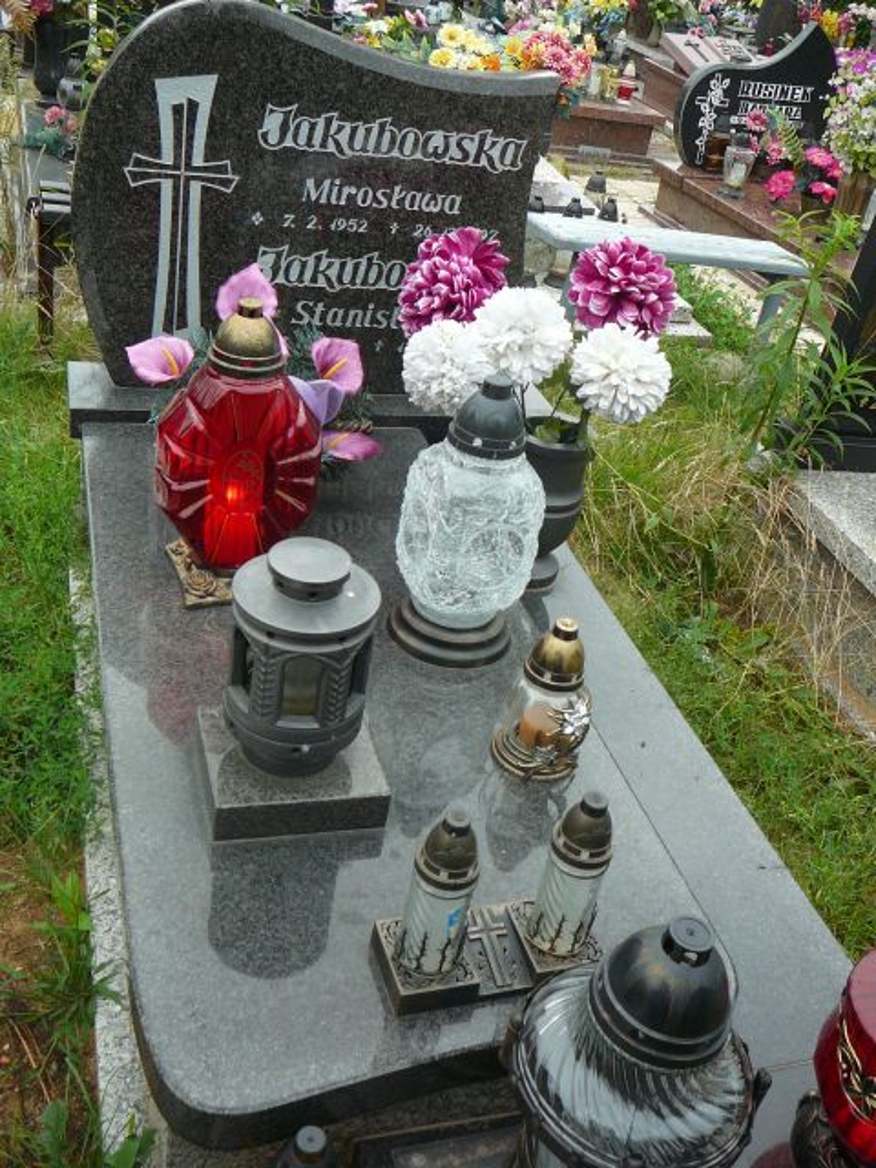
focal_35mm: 35
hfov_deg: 40.7
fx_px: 1181
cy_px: 584
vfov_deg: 52.6
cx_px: 438
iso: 100
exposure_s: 1/50
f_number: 2.8
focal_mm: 5.2
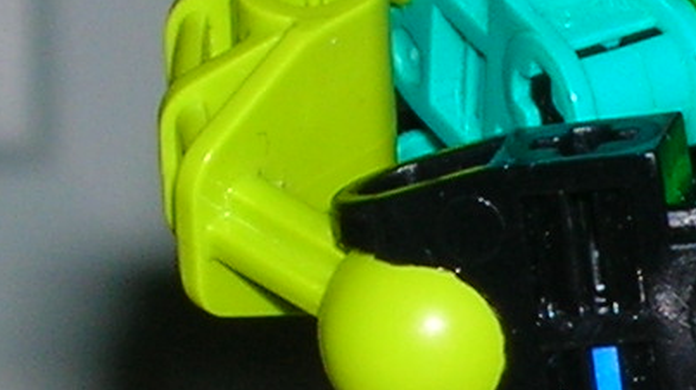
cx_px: 998
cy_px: 368
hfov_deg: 5.0
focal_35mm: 433
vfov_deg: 2.8
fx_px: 7985
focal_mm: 11.7
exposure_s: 1/60.1
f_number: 3.9
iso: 50
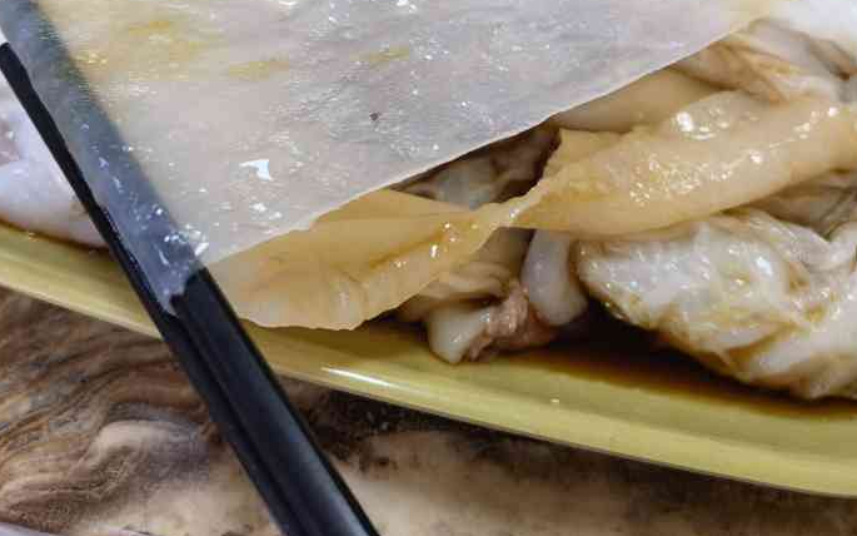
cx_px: 427
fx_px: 911
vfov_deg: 31.9
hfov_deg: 50.4
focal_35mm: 39
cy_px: 105
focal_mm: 5.54
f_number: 1.8
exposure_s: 1/49.8
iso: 160
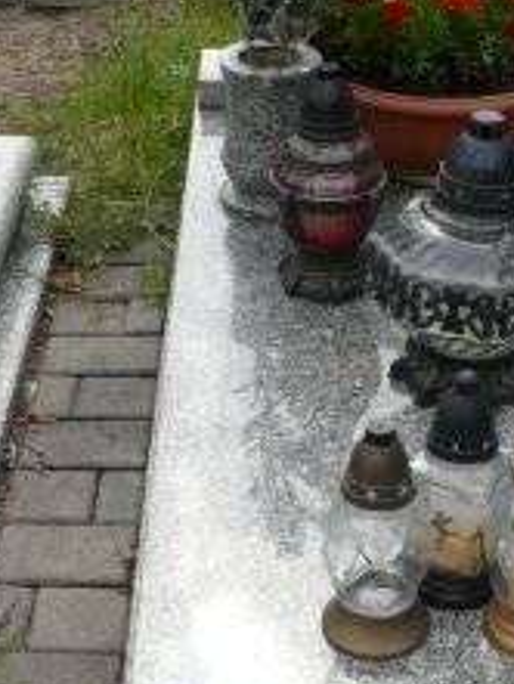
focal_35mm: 76
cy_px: 529
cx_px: 489
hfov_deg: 19.0
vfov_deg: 25.3
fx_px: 1503
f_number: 5.6
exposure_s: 1/200
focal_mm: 7.4
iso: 100
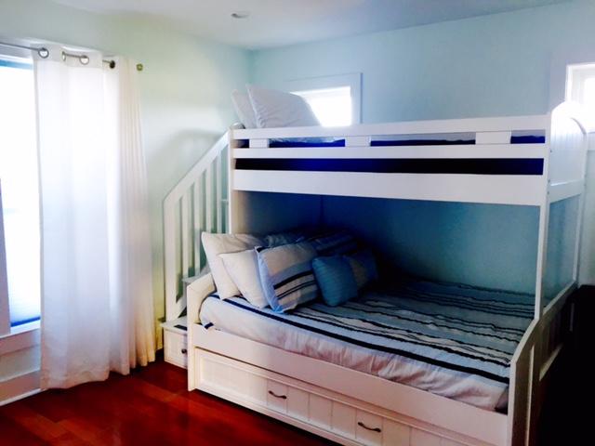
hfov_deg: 61.7
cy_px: 223
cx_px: 298
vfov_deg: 48.2
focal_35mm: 29
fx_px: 498
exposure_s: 1/30
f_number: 2.2
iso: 64
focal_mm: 4.15
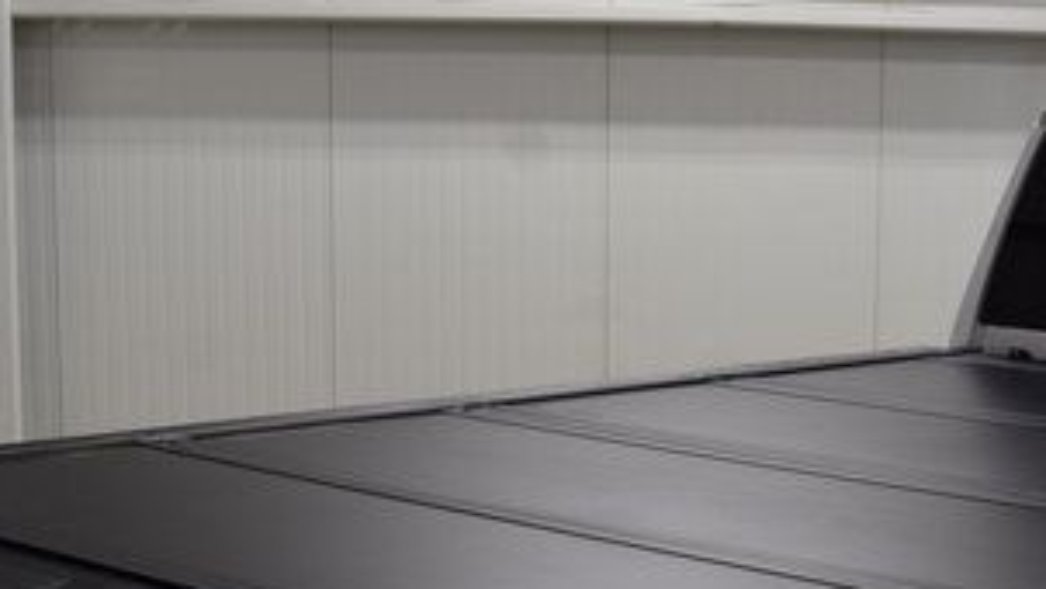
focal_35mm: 80
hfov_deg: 26.2
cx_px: 797
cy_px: 459
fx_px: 2219
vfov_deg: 15.0
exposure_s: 1/30
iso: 400
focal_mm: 24
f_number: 7.1
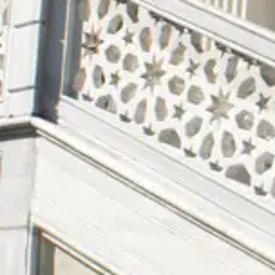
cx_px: 588
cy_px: 36
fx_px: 1726
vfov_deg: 9.1
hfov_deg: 8.5
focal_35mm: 192
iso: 200
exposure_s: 1/160
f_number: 9
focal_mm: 26
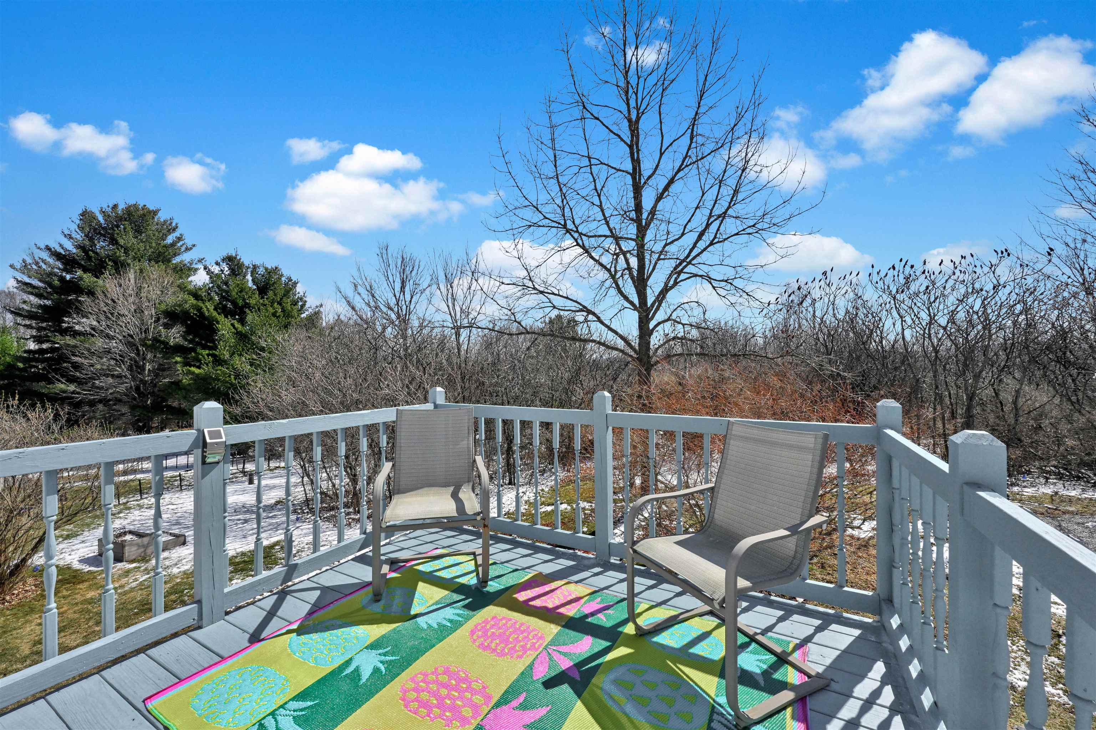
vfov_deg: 81.2
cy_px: 365
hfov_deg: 104.3
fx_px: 426
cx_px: 548
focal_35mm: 14
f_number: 14
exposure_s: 1/2000
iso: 2000
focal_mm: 14
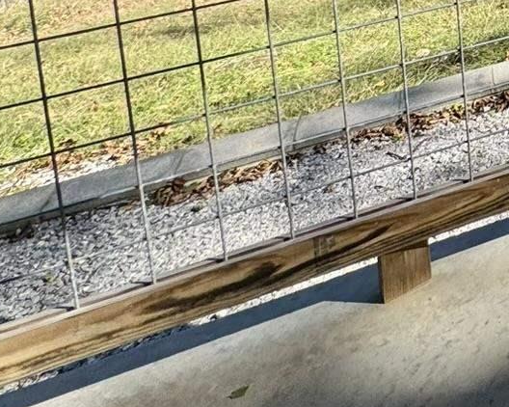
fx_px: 798
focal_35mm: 53
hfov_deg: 22.9
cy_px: -325
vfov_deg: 20.4
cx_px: 879
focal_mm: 2.22
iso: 40
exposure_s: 1/368
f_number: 2.2
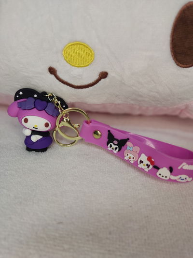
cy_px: 129
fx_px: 186
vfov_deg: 69.4
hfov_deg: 54.9
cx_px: 96
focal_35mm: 25
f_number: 1.79
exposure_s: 1/60
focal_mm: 4.71
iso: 140
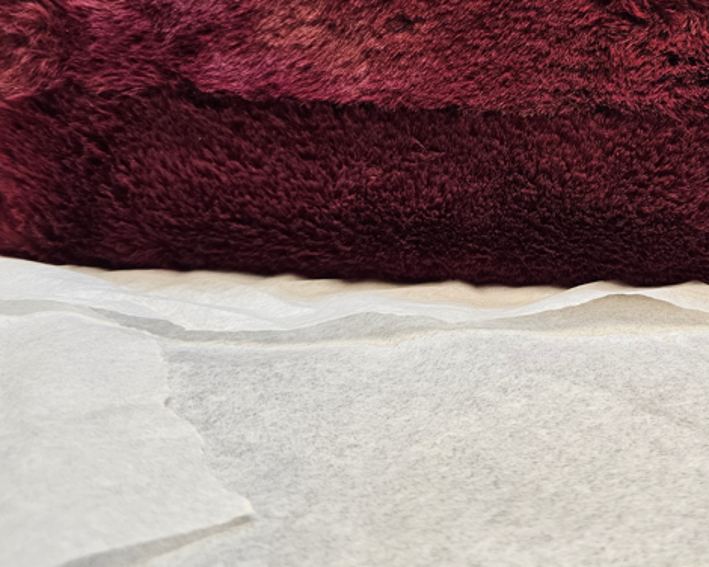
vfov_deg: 34.2
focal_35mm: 43
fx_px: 902
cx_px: 612
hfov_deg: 40.3
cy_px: 146
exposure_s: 1/120
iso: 200
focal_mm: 6.3
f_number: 1.7
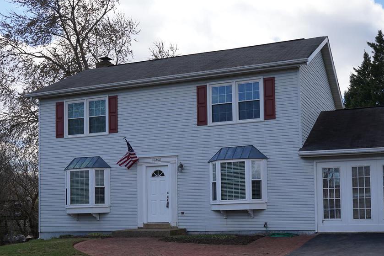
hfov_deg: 41.0
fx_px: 512
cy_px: 189
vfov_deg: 27.7
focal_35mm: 48
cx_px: 220
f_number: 7.1
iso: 100
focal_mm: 28
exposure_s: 1/200
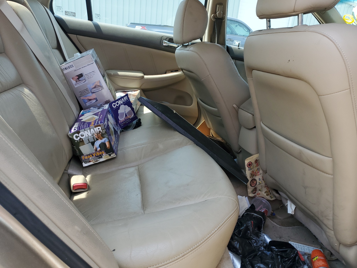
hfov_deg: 67.3
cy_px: 134
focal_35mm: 26
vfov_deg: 53.1
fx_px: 268
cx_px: 178
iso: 50
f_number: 1.5
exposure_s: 1/526
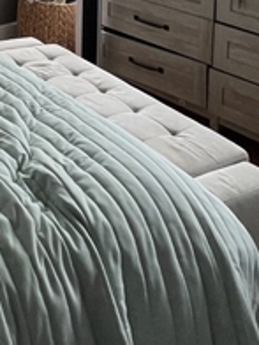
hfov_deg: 24.6
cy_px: -139
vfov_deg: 28.3
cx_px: -85
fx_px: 509
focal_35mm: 51
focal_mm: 1.57
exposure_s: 1/120
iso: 125
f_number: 1.8
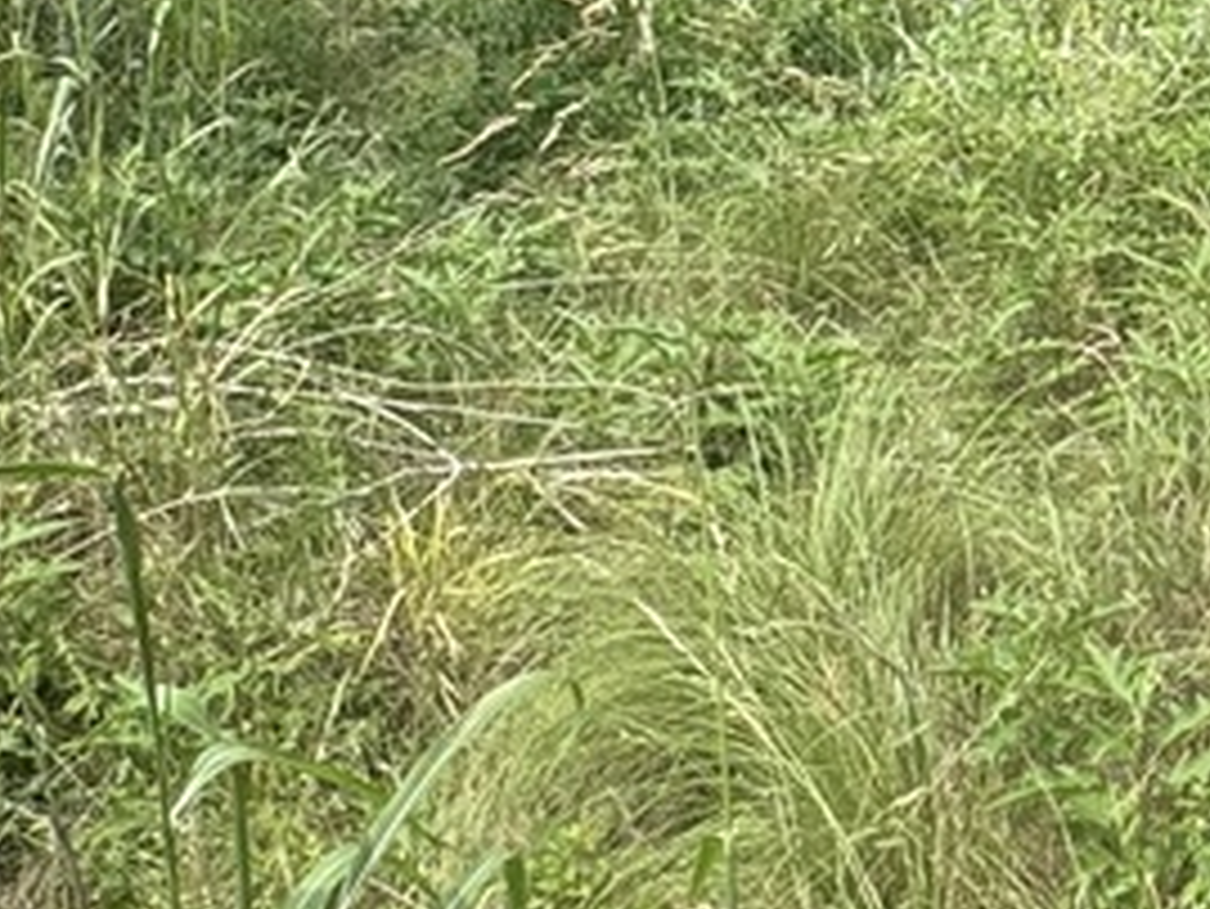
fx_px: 2623
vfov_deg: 17.4
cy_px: -518
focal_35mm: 75
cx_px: 1385
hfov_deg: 24.0
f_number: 2.2
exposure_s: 1/868
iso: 50
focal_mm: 2.22
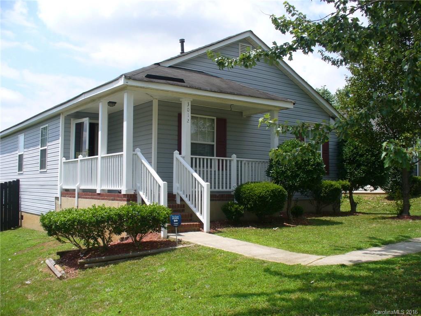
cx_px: 210
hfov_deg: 50.1
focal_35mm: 37
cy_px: 158
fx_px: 450
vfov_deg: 38.7
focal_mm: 6.1
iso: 80
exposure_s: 1/250
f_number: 5.6
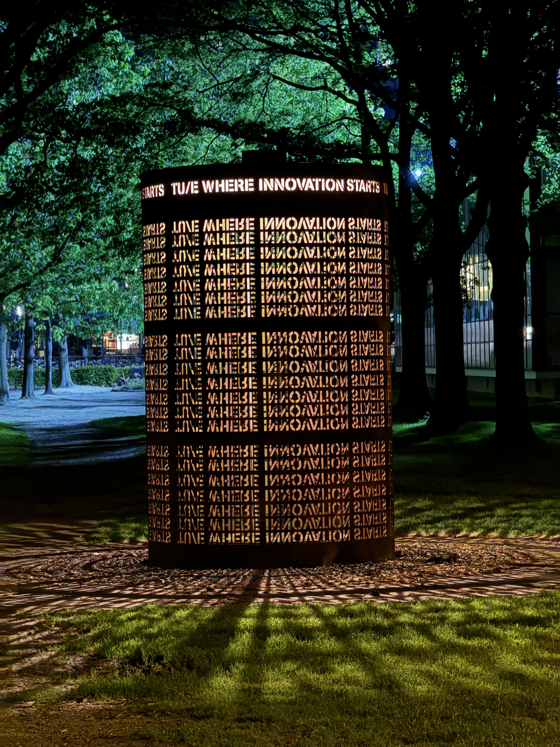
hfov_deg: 12.3
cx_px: 280
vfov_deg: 16.4
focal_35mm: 120
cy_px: 374
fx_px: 2588
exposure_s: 1/8
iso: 2000
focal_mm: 15.66
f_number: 2.8
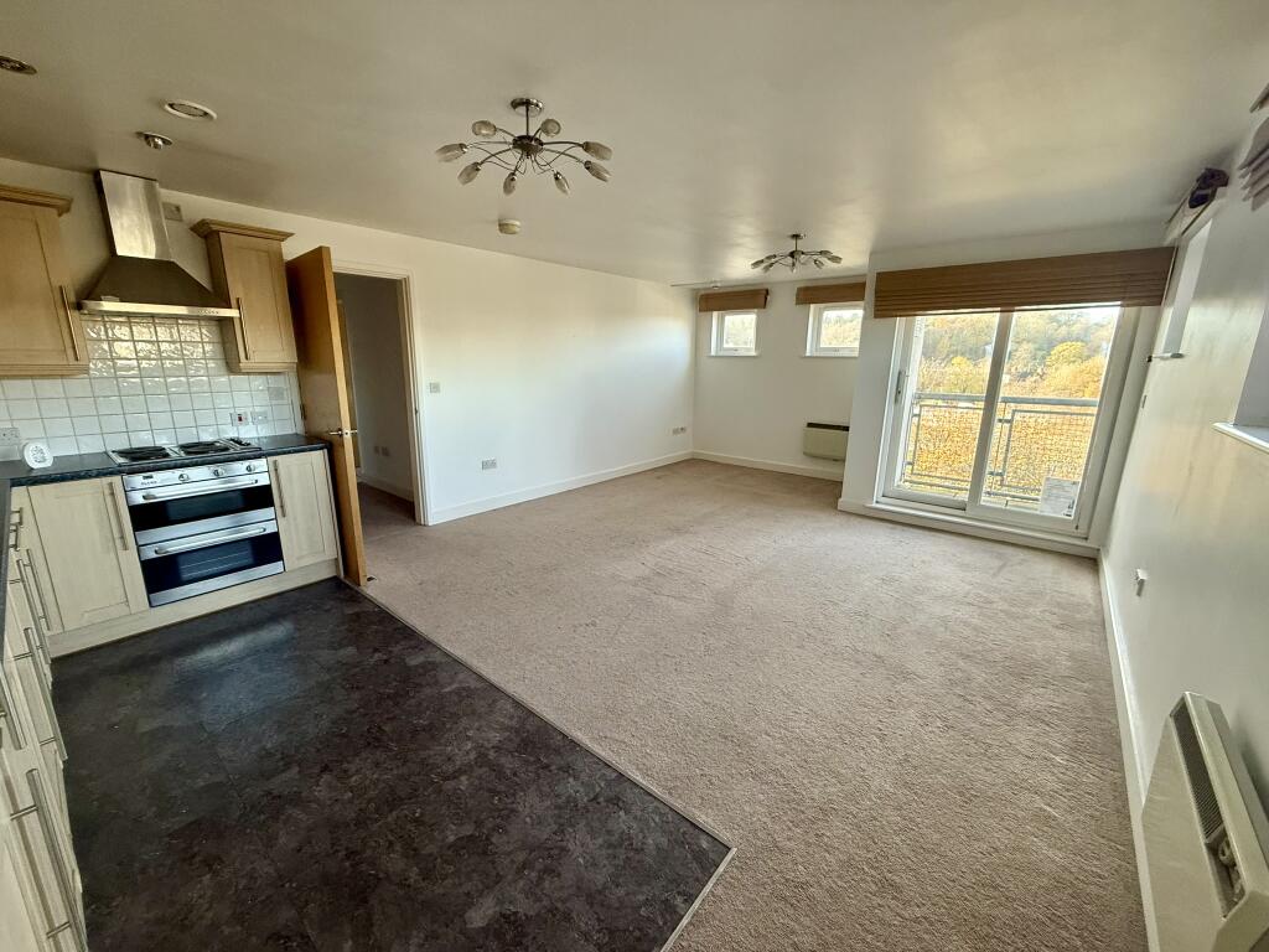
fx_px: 513
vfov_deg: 85.7
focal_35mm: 14
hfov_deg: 102.1
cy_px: 476
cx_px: 634
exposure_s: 1/99
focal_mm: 2.22
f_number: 2.2
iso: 250
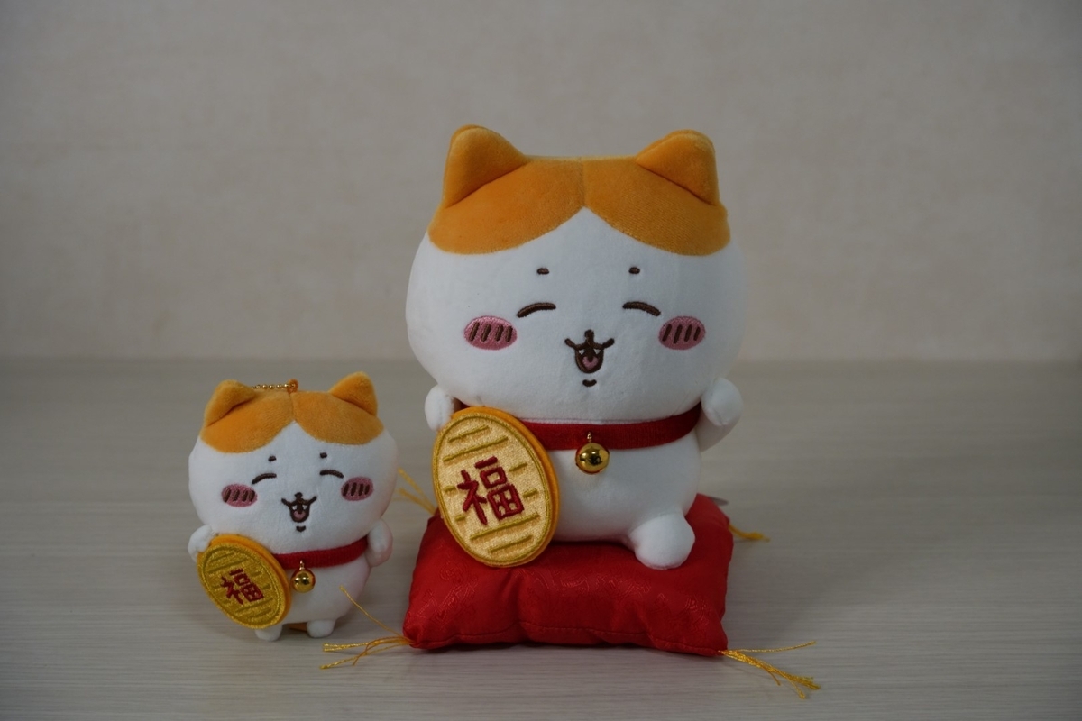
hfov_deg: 28.1
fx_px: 2164
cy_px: 360
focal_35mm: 72
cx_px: 541
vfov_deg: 18.9
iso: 1250
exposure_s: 1/80
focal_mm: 72
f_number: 6.3
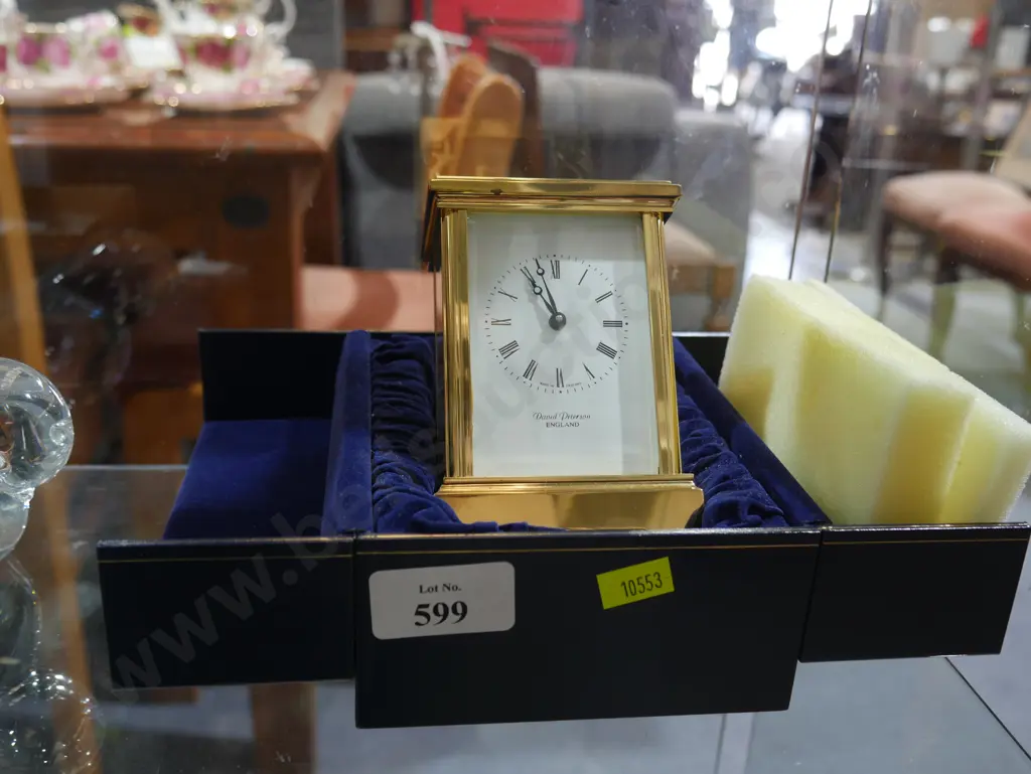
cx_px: 516
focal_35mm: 34
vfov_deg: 41.8
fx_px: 1013
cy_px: 387
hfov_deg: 53.9
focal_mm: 17
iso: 400
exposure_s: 1/60
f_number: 4
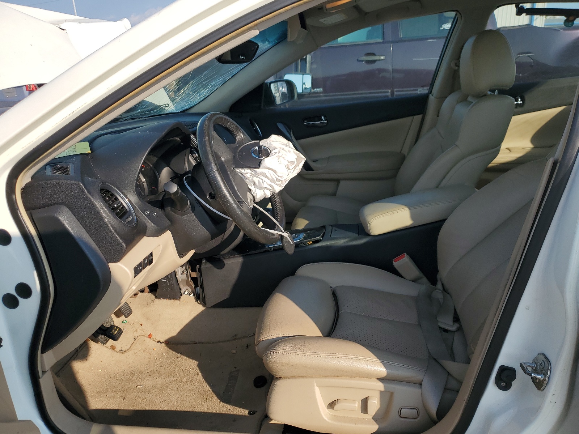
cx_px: 290
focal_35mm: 26
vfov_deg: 53.1
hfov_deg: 67.3
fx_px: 435
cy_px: 217
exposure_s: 1/2500
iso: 50
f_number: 1.5
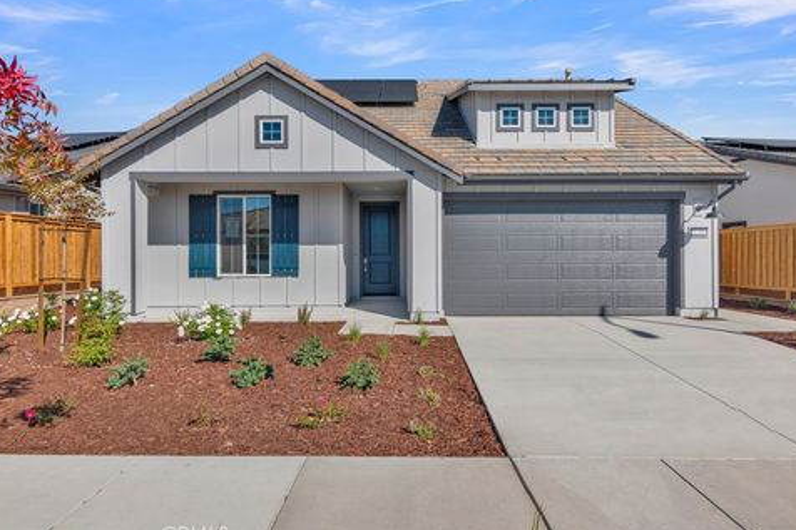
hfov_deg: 81.2
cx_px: 405
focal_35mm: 21
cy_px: 267
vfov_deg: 59.5
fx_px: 464
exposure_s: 1/400
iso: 200
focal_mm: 20
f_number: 8
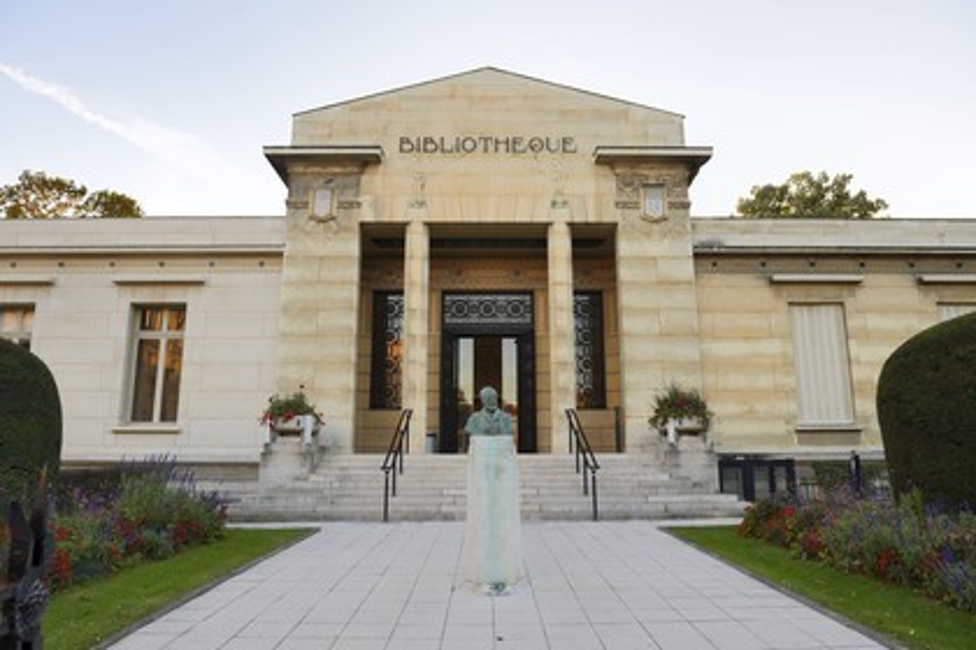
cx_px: 488
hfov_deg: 69.4
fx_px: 705
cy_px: 325
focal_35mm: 26
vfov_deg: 49.6
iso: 400
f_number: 6.3
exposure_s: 1/125
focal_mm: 26
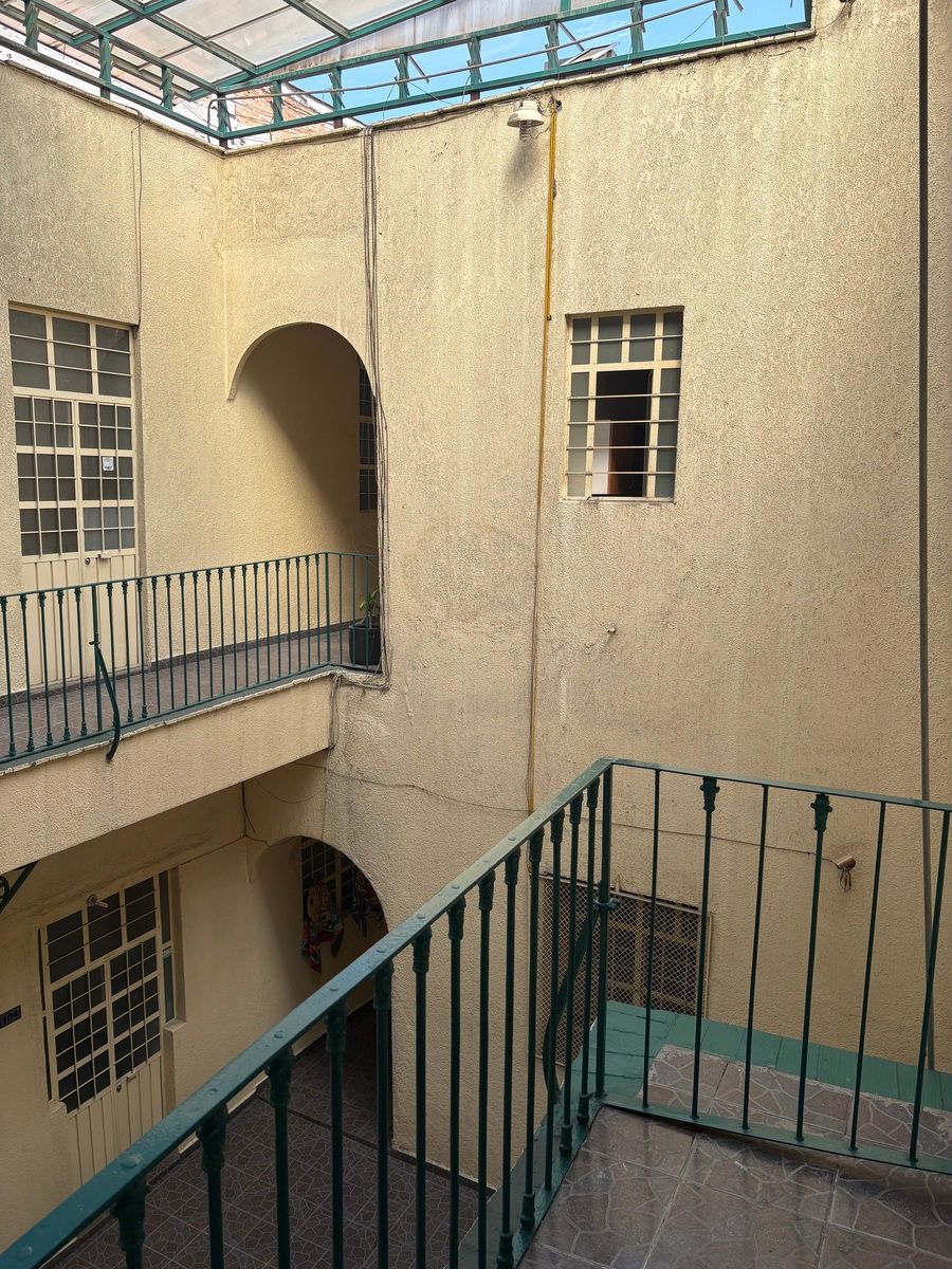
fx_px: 953
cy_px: 634
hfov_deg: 53.1
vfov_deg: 67.3
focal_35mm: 26
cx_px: 476
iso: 50
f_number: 1.6
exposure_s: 1/694
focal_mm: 5.96
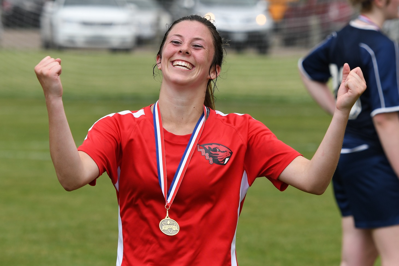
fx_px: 2327
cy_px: 133
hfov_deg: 9.8
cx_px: 200
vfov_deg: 6.5
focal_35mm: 210
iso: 250
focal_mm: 140
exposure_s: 1/1000
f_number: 5
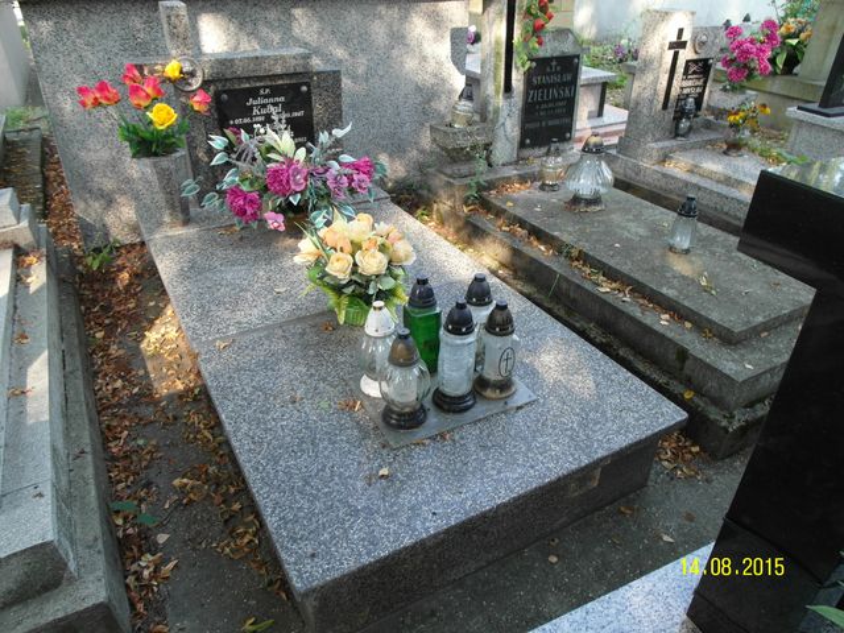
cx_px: 422
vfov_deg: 56.8
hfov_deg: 71.6
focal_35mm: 24
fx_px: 585
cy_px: 316
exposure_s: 1/60
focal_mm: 5.2
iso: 100
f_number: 3.4
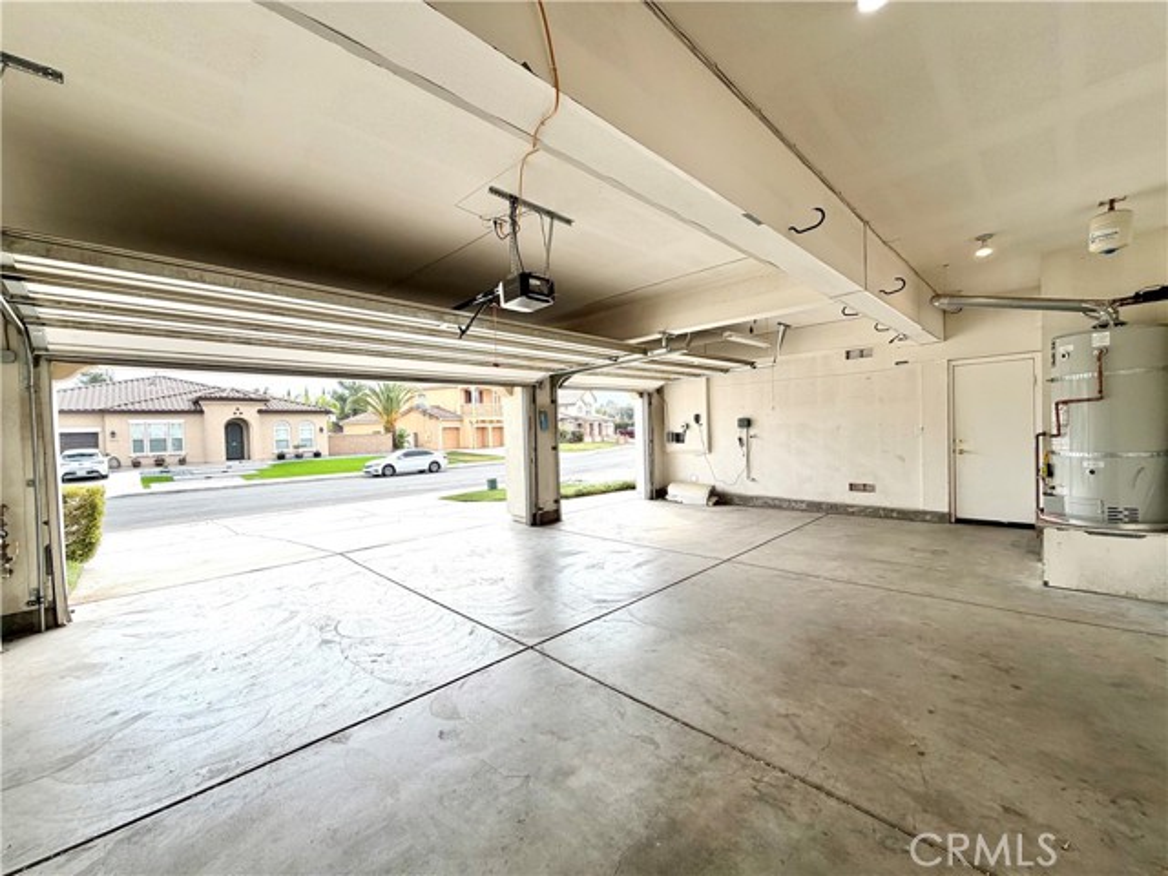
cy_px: 438
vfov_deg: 85.7
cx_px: 584
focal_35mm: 14
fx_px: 472
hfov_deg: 102.1
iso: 40
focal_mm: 2.22
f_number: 2.2
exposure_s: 1/549
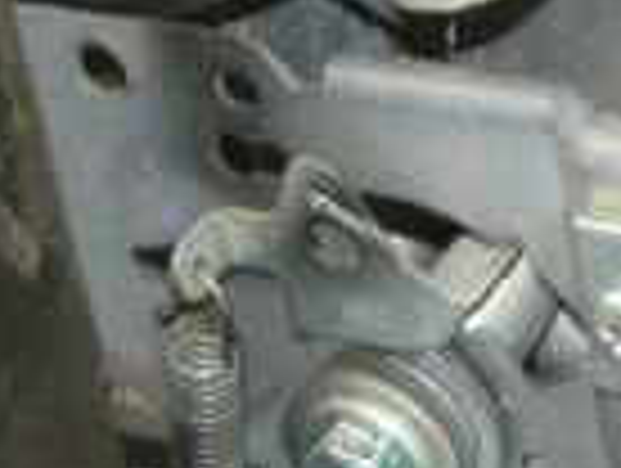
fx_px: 4295
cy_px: -482
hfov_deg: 8.3
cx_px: 324
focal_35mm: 239
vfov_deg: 6.1
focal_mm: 5.5
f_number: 2.8
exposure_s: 1/30
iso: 100
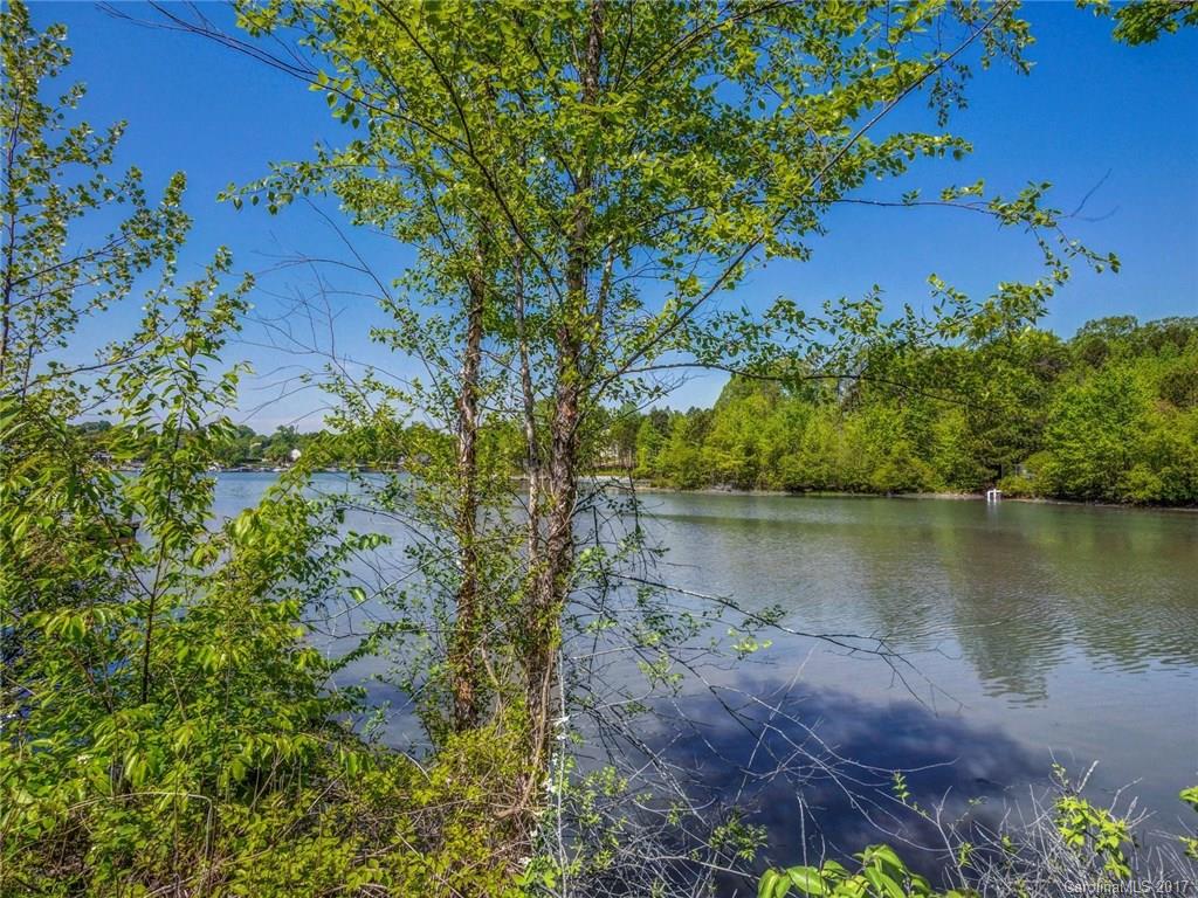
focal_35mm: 18
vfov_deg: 71.6
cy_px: 449
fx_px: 623
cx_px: 599
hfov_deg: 87.8
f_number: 11
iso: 400
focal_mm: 9
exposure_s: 1/320
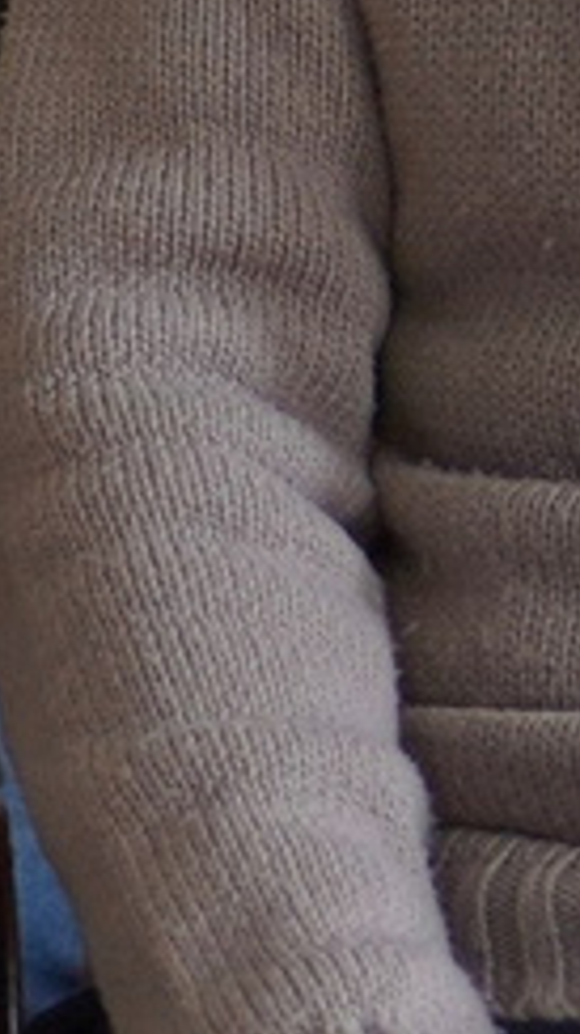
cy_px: -968
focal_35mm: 384
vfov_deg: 5.5
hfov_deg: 3.1
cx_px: -1702
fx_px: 10513
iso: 100
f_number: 1.2
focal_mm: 35
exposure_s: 1/80
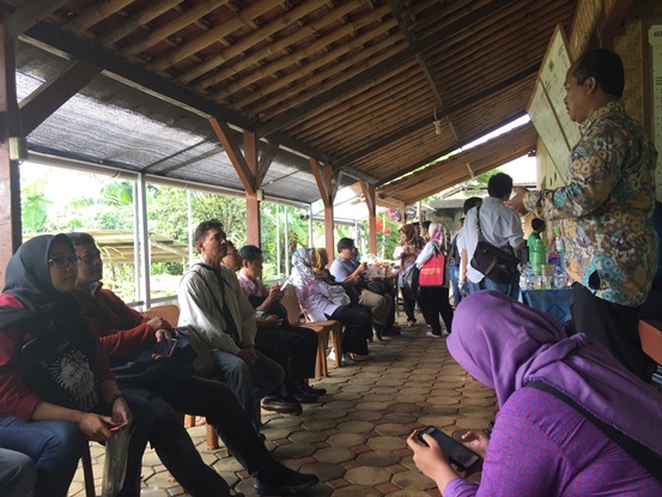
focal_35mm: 29
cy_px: 248
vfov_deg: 48.2
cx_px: 331
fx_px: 555
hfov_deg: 61.6
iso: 32
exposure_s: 1/50
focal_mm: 4.15
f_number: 2.2
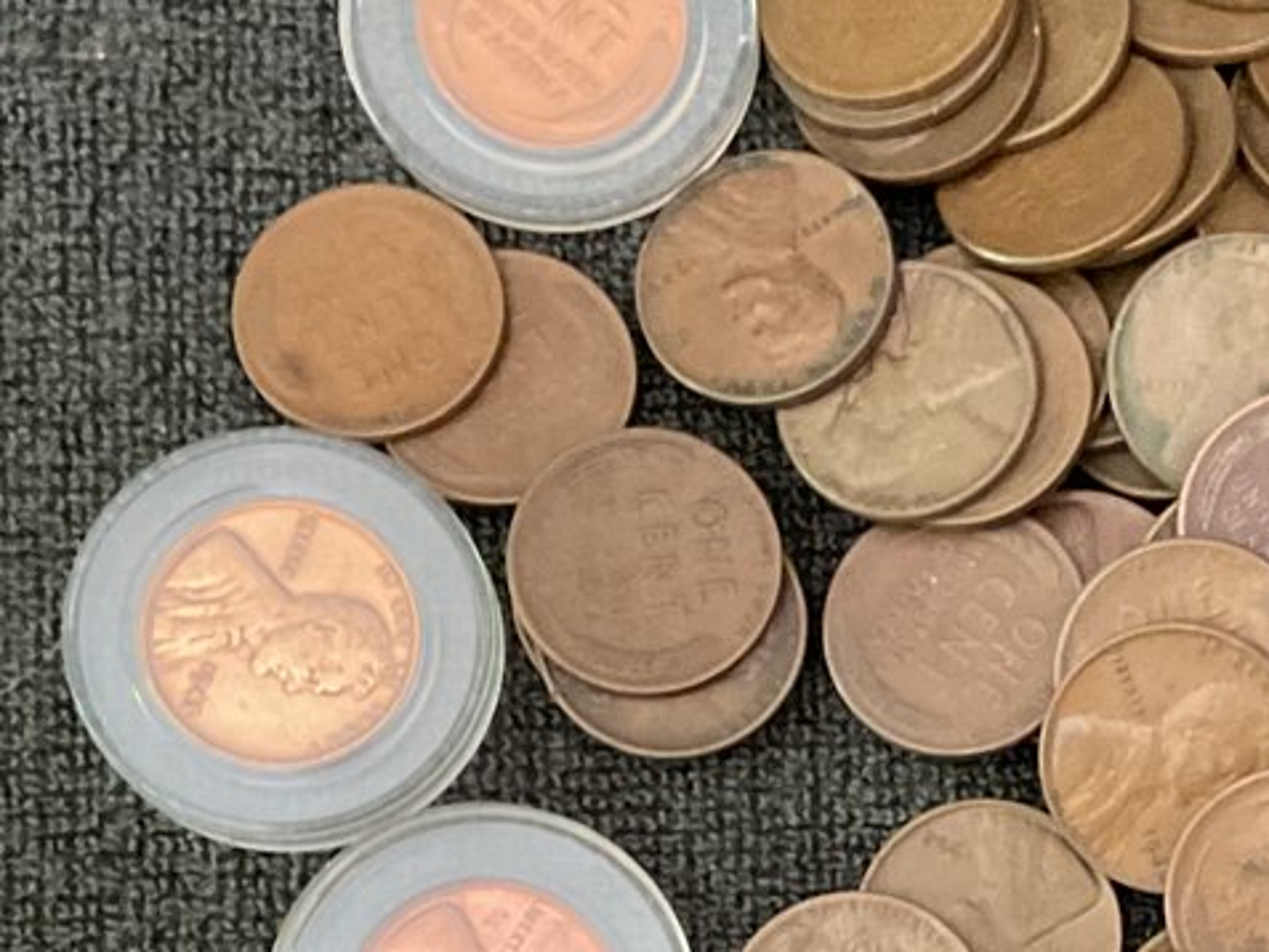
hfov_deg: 20.7
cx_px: 1225
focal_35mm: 92
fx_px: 3374
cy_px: 1147
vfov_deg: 15.5
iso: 400
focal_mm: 3
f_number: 1.8
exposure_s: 1/25
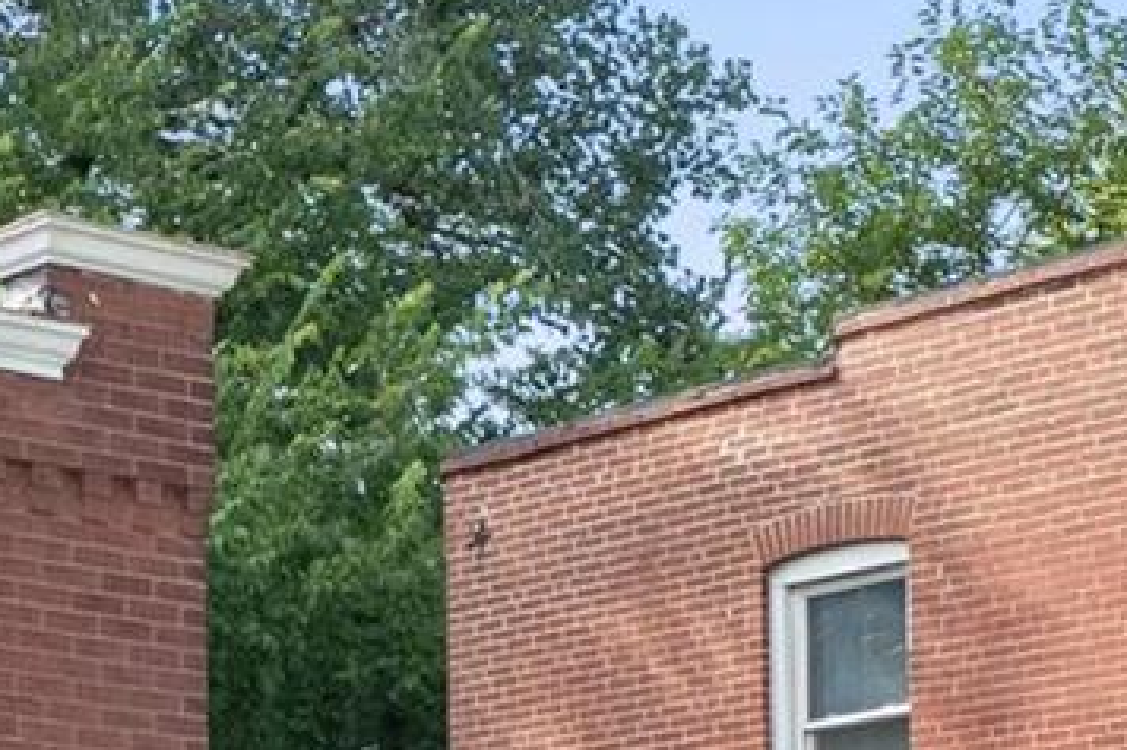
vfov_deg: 8.3
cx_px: -526
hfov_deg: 12.1
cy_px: 1158
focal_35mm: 162
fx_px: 5069
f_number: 8
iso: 400
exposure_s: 1/100
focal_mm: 18
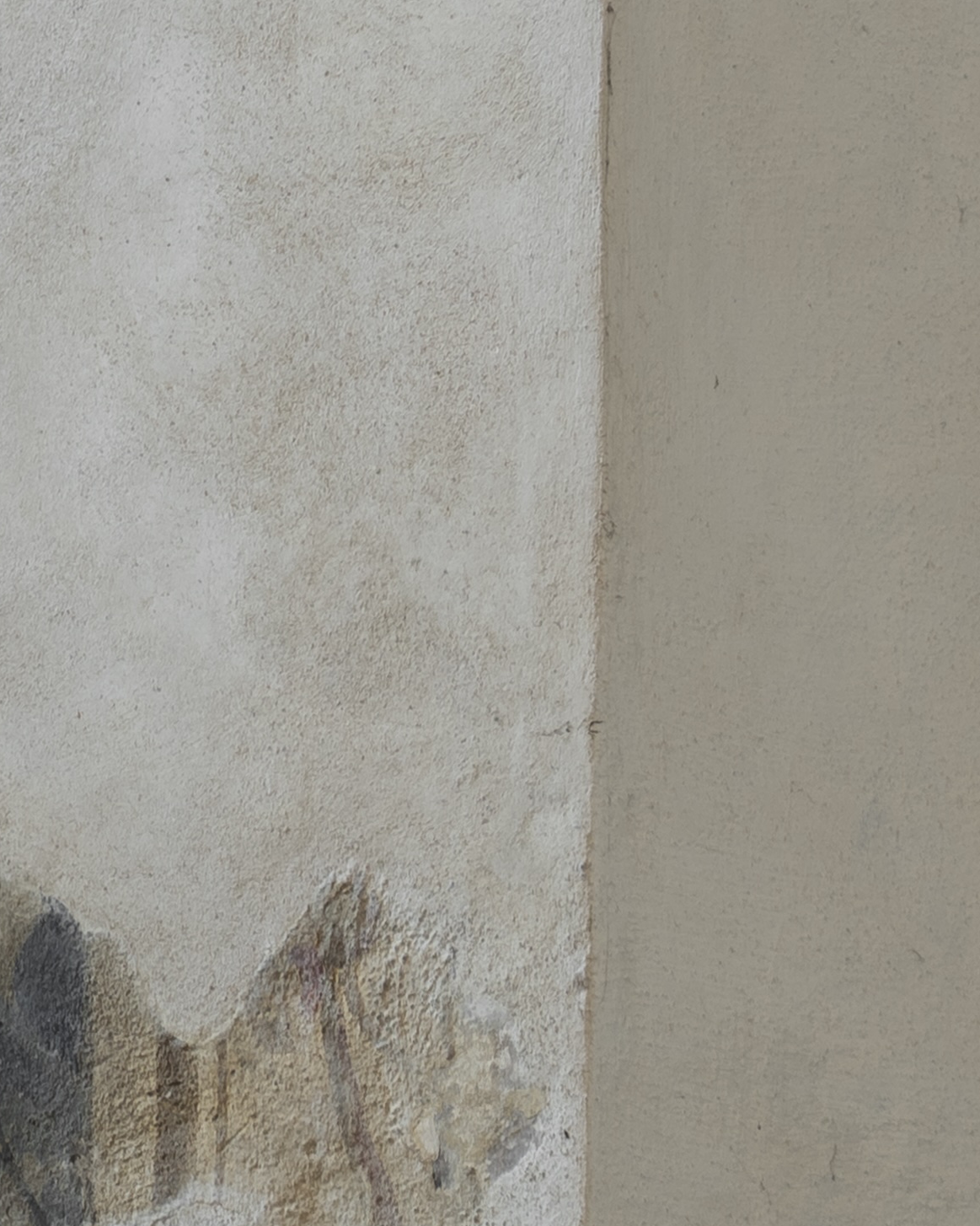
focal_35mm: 457
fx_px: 16570
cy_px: 2003
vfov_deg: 4.2
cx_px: 2462
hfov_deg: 3.3
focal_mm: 89
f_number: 11
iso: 100
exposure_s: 4
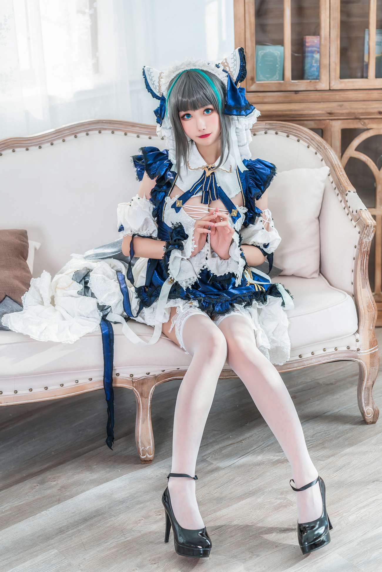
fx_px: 1352
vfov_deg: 23.9
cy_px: 286
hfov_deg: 16.1
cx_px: 191
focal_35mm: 85
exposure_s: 1/125
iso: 200
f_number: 2.8
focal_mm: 85
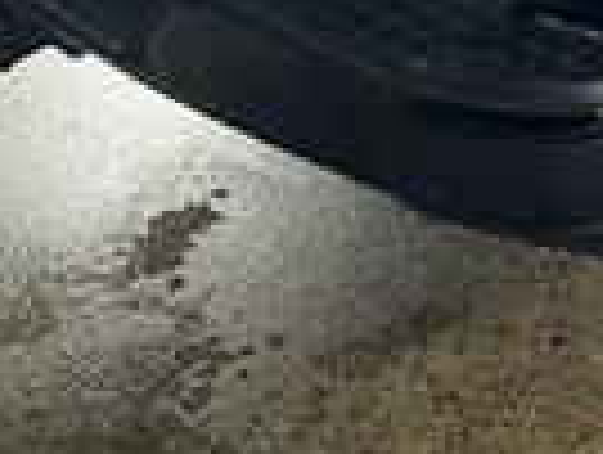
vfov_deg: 14.4
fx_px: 1571
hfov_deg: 20.5
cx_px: 698
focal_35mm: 90
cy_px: -378
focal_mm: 6.76
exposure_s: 1/60
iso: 250
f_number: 1.78
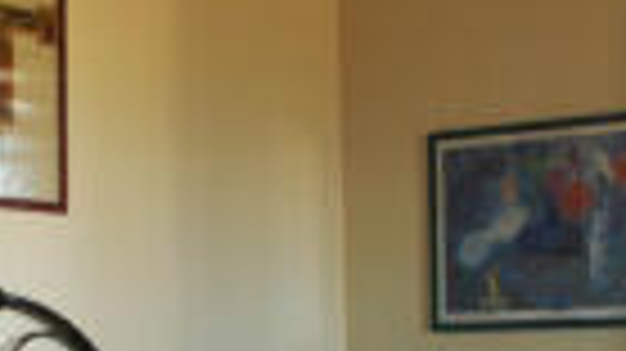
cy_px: 416
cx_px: 167
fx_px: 1609
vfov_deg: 12.2
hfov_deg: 21.8
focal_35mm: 97
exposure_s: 1/8
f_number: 5.6
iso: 200
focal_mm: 18
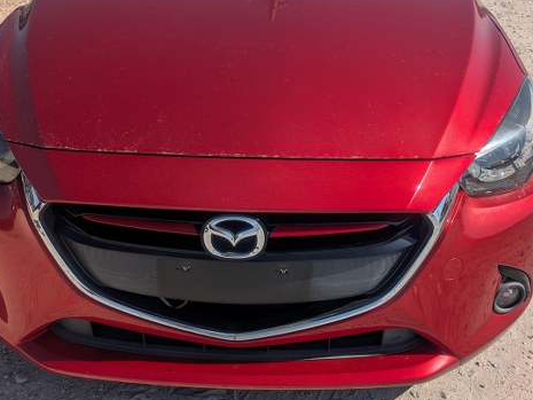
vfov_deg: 33.2
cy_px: 118
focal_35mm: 43
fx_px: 662
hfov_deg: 43.8
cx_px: 266
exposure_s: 1/5076
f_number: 1.89
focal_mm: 5.43
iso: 51
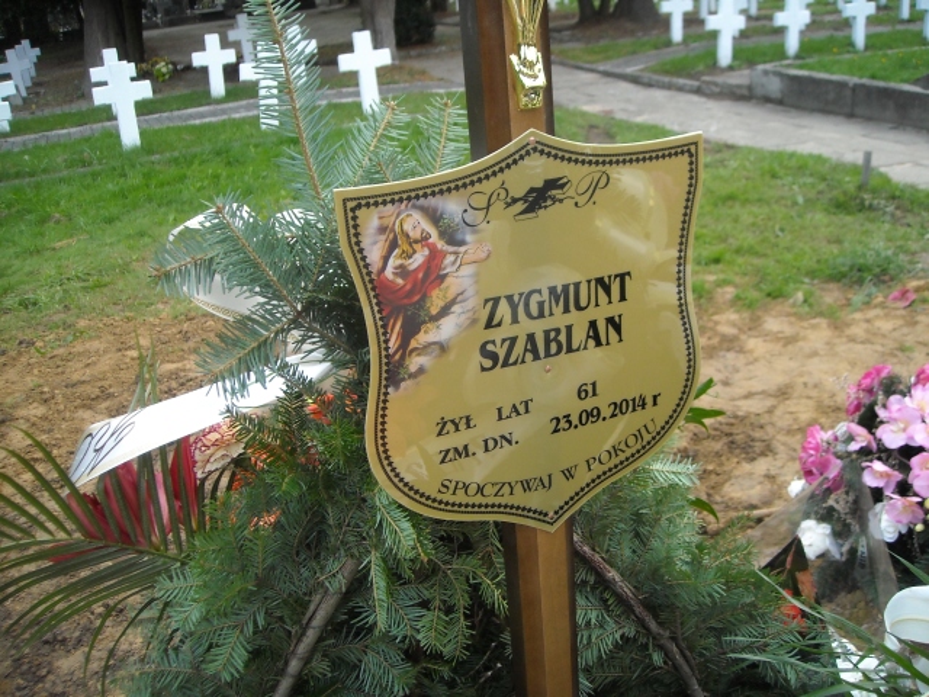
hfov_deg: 52.6
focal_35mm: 35
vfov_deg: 40.7
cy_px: 348
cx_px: 464
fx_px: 939
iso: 154
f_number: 2.8
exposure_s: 1/250
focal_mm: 5.7
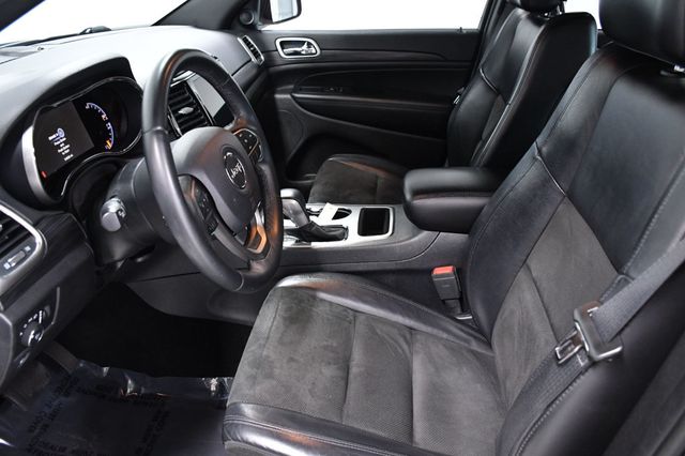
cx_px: 342
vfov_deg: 47.9
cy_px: 228
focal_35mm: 27
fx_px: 513
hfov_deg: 67.4
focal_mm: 18
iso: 2500
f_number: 4.5
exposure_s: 1/80
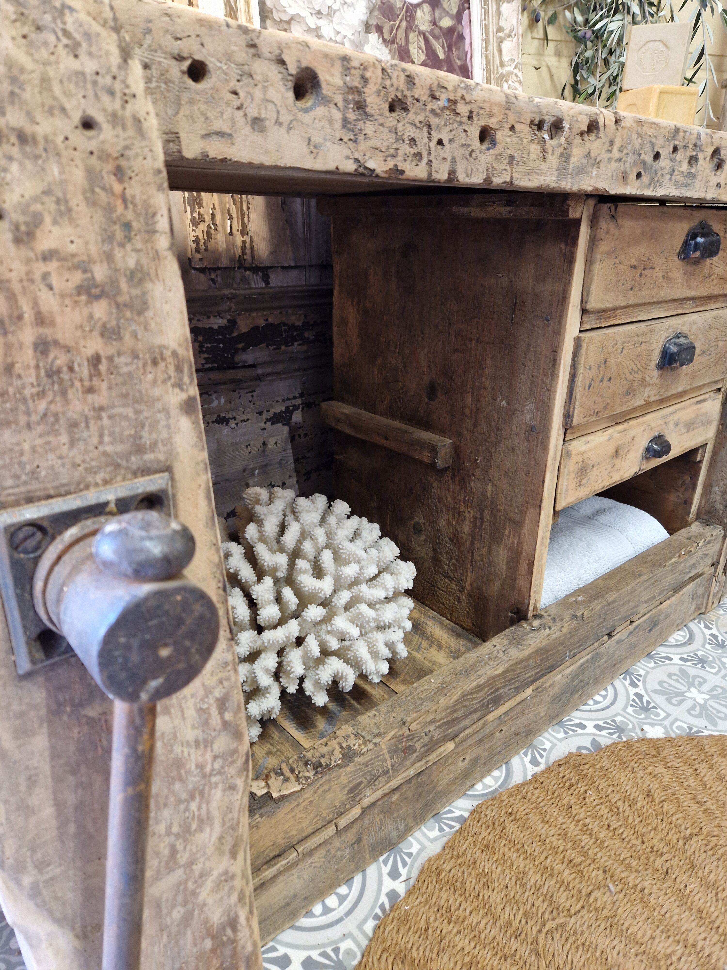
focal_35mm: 23
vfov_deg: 73.9
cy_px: 485
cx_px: 364
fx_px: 644
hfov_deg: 58.9
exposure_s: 1/100
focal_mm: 5.4
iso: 80
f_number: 1.8
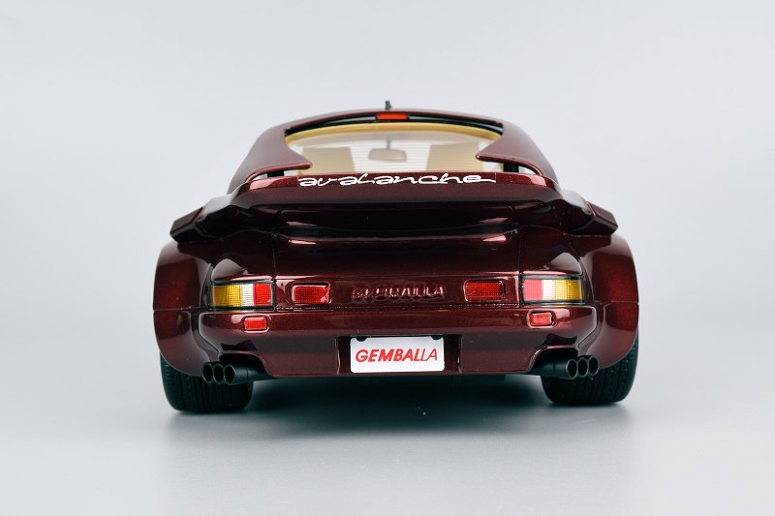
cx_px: 388
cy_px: 258
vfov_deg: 22.6
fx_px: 1291
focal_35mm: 60
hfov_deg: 33.4
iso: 100
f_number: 18
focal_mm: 40
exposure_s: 1/4
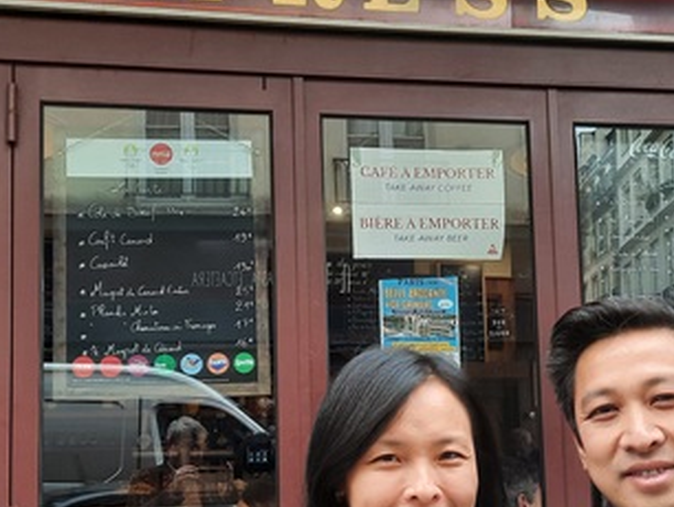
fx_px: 955
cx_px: 388
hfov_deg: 38.8
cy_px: 379
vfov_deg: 29.3
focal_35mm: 49
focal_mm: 4.6
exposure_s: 1/100
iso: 50
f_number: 2
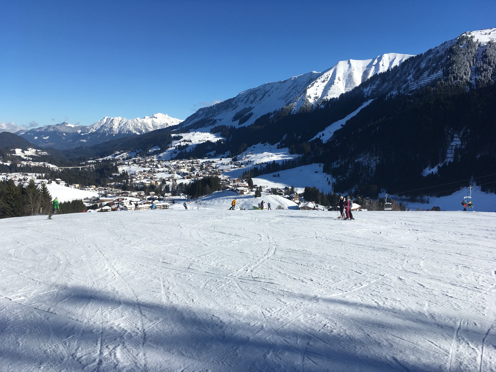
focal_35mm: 29
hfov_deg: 61.7
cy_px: 186
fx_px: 416
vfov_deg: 48.2
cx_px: 248
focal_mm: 4.15
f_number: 2.2
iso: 25
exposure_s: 1/2564
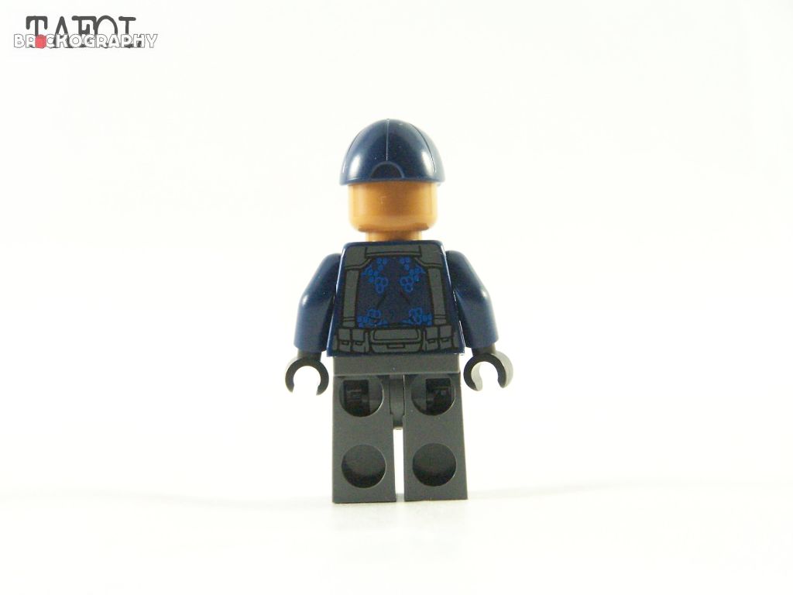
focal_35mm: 105
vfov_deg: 14.1
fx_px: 2405
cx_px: 396
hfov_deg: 18.7
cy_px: 298
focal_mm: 17.5
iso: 400
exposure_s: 1/60
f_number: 3.6
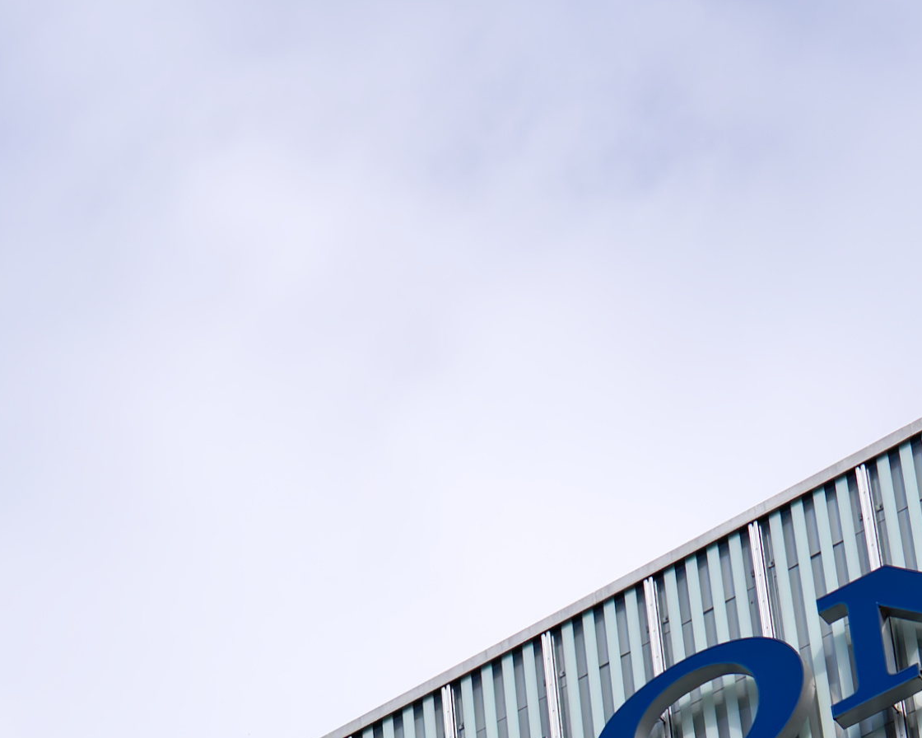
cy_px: 1415
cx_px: 226
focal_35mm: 176
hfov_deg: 10.9
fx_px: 4803
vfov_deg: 8.4
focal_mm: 35
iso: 250
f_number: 5
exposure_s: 1/2500
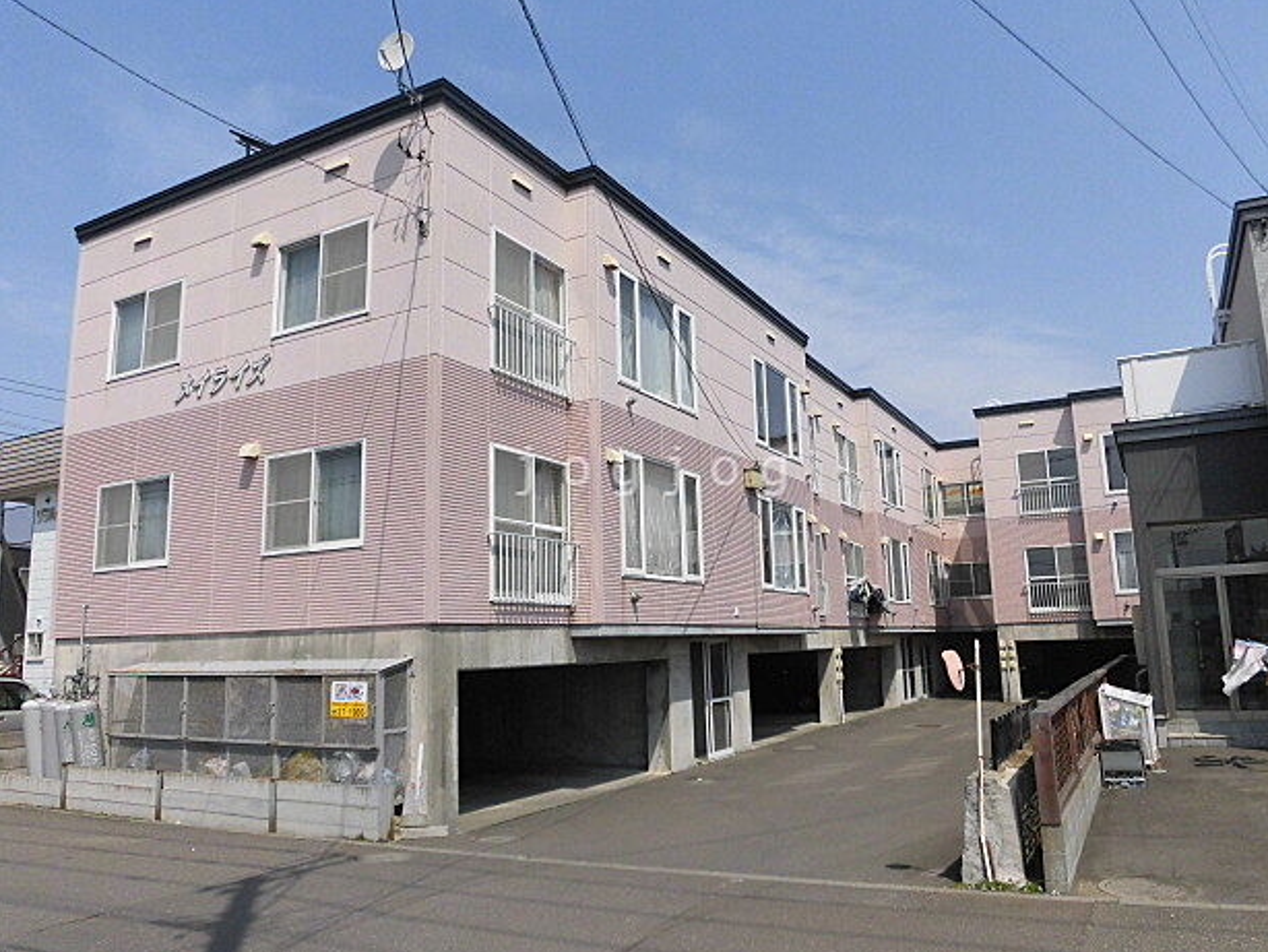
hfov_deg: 69.3
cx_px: 657
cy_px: 471
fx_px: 916
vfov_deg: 54.9
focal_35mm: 25
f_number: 7.8
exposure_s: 1/320
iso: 100
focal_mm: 4.3
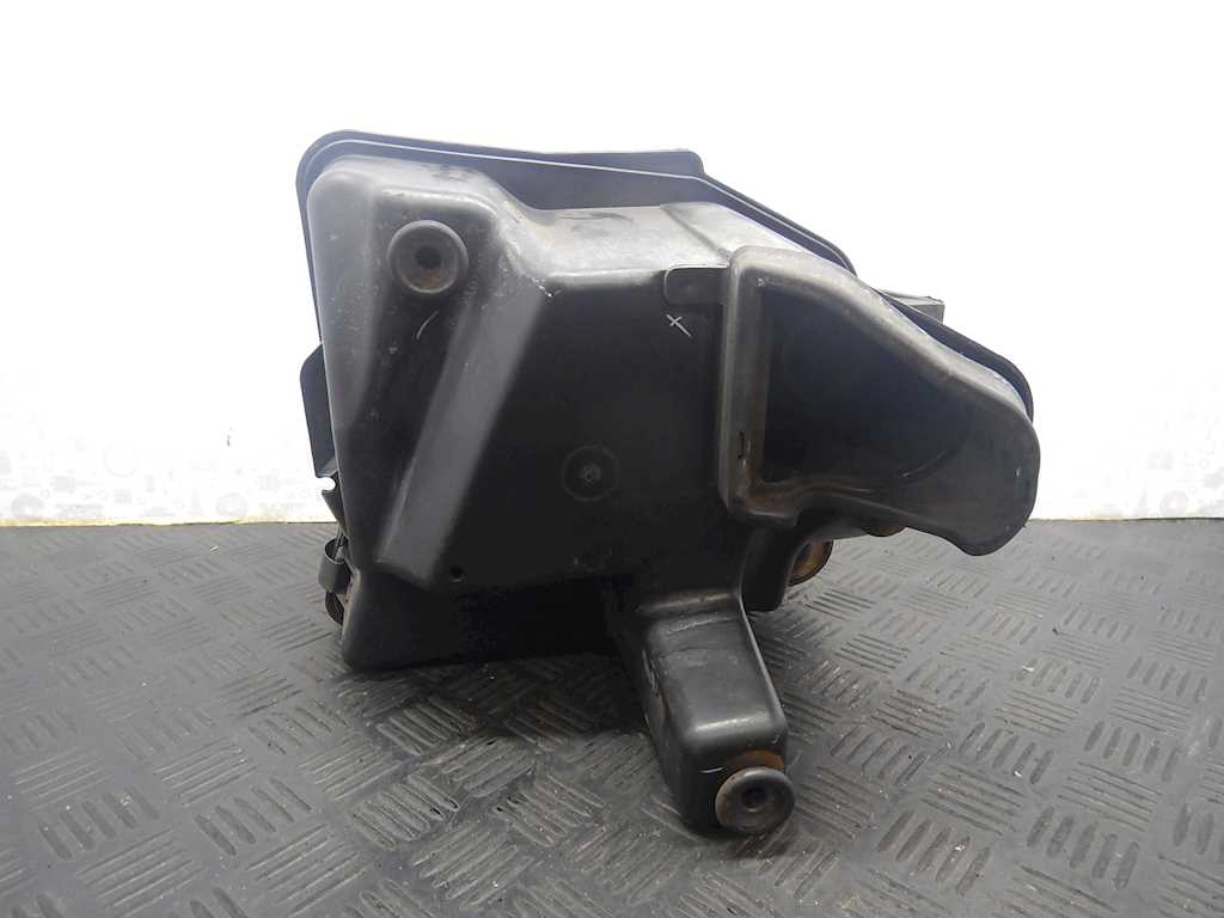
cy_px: 459
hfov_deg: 71.6
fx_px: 849
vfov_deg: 56.8
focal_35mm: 24
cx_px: 612
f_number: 2.8
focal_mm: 4.3
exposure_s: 1/25
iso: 400
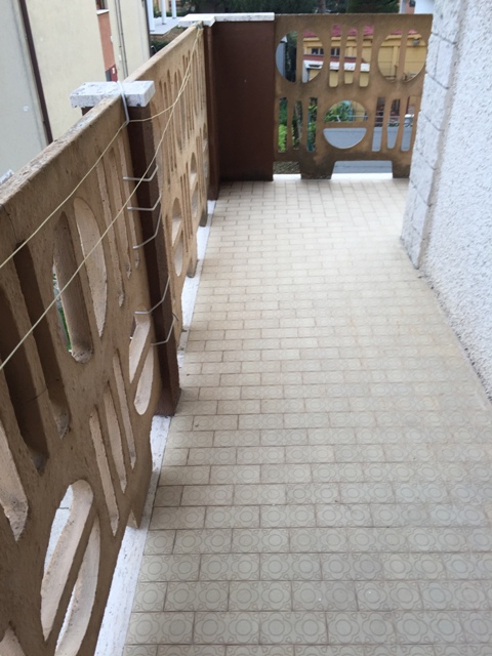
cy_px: 328
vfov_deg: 61.7
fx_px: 550
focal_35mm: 29
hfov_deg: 48.2
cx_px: 246
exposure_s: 1/100
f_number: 2.2
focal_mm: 4.15
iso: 40
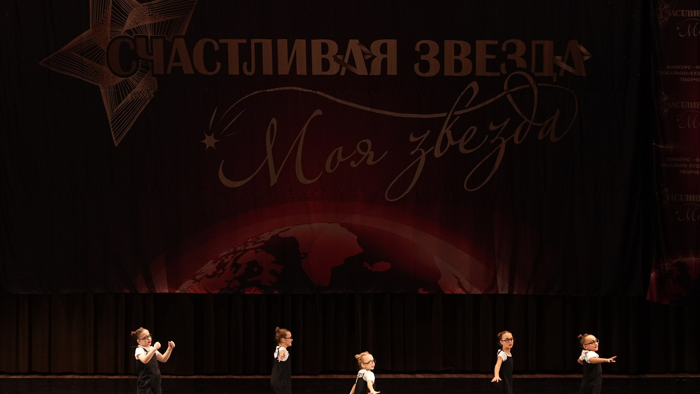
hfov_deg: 19.0
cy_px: 145
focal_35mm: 112
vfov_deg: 10.8
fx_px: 2079
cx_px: 180
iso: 1600
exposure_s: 1/400
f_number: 2.8
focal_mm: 70
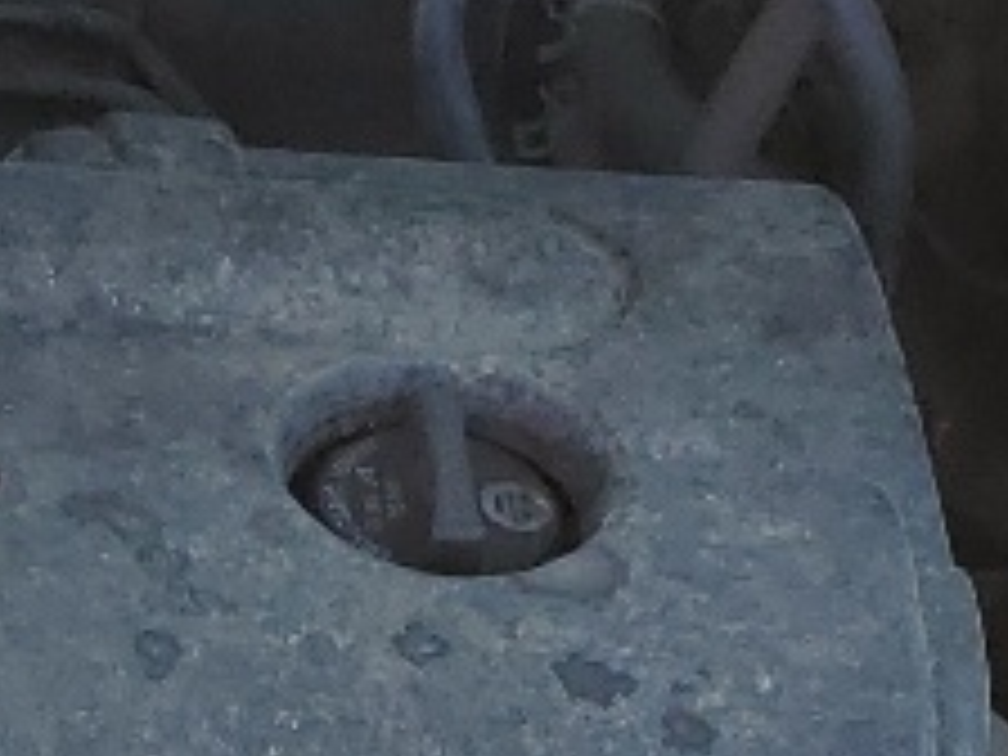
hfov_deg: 10.6
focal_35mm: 186
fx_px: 5416
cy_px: 1462
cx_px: 32
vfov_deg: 7.7
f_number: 1.5
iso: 50
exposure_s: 1/500
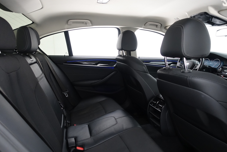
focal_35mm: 24
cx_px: 114
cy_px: 76
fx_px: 151
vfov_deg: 53.1
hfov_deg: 73.7
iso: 1000
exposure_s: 1/30
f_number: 2.5
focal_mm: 8.8
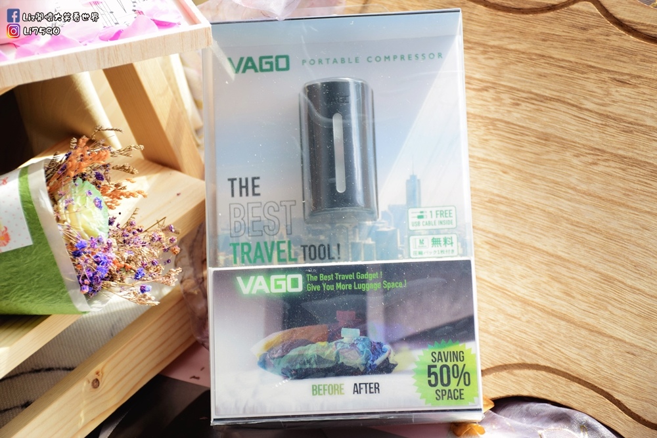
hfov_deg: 24.2
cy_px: 219
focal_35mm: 84
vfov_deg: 16.3
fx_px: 1533
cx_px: 328
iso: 400
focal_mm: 56
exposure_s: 1/200
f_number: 4.8
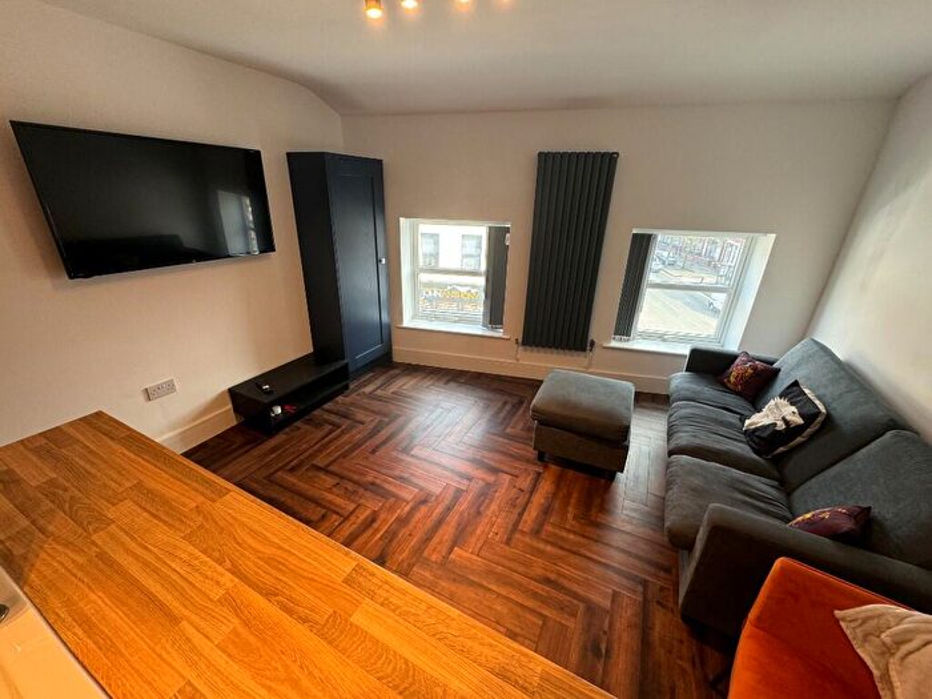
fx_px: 377
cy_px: 350
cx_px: 466
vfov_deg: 85.7
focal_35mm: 14
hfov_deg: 102.1
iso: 160
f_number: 2.2
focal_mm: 2.22
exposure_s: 1/100
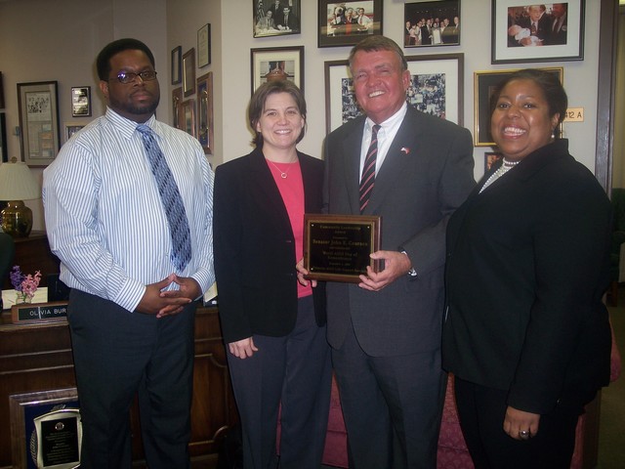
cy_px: 234
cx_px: 312
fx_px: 704
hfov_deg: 47.9
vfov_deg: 36.8
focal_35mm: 39
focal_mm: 8
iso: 100
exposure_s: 1/60
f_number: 2.8
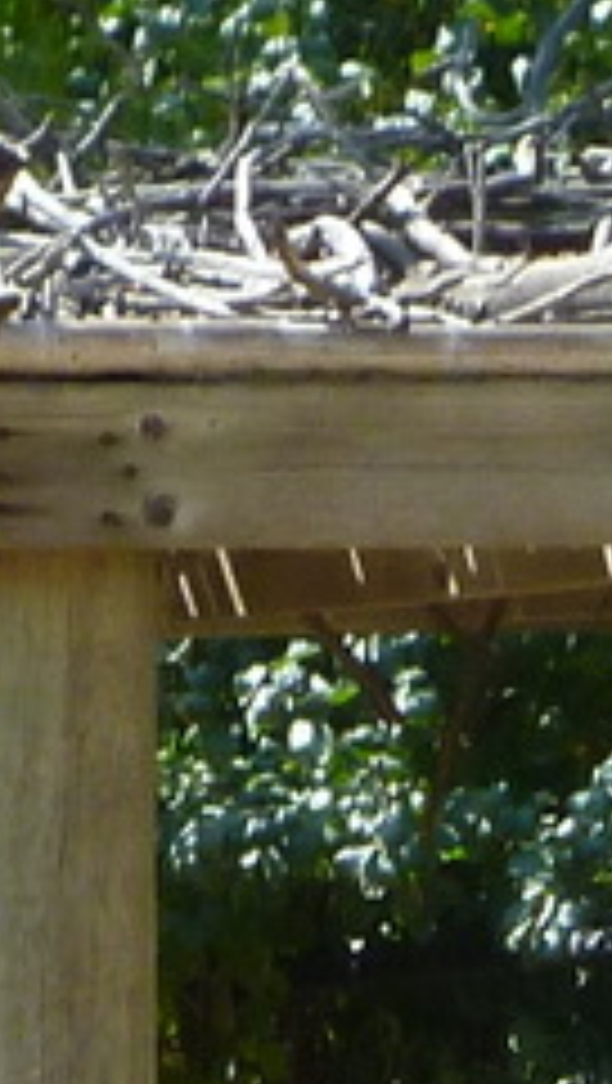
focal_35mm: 1444
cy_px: 1795
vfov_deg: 1.5
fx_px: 41557
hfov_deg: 0.8
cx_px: 306
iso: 160
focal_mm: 36
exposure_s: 1/125
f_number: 5.9
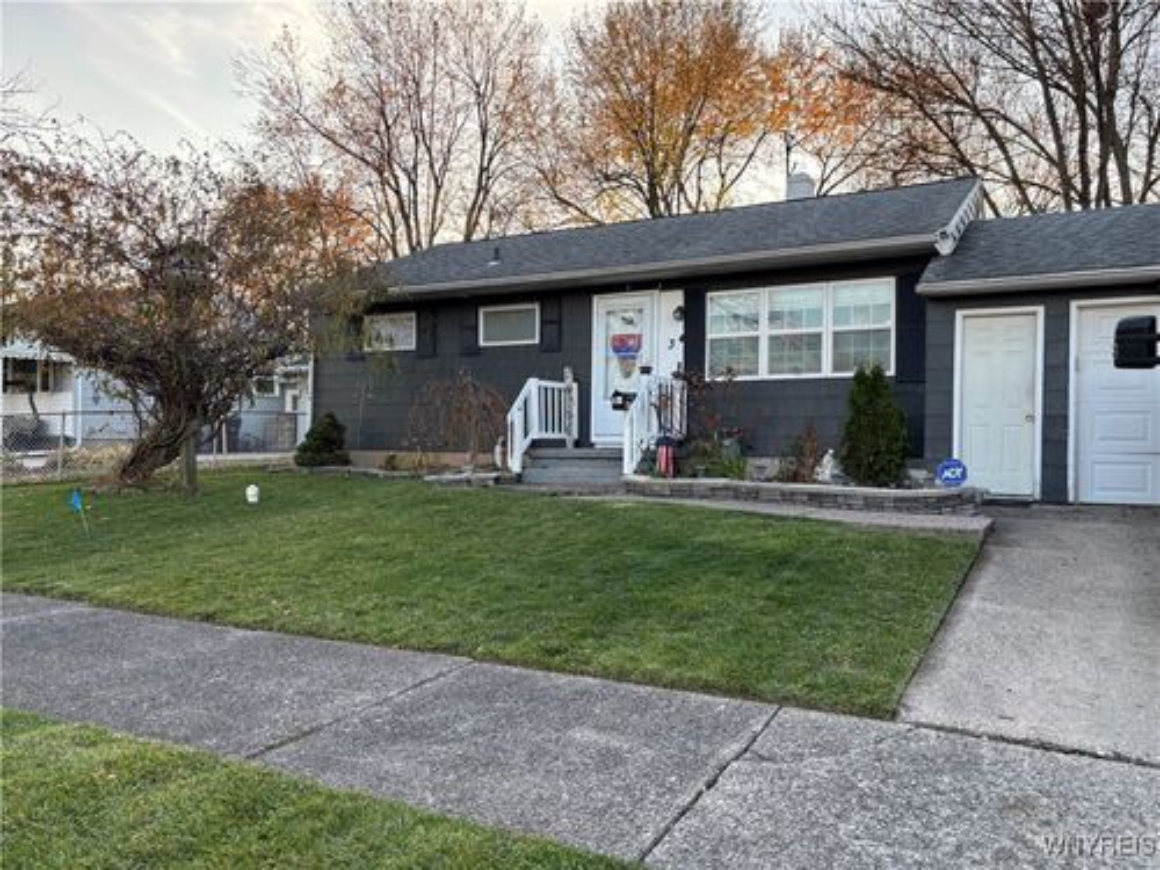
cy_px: 435
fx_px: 871
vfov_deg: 53.1
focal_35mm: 26
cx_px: 580
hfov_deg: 67.3
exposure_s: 1/260
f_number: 1.6
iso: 50
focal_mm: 5.96
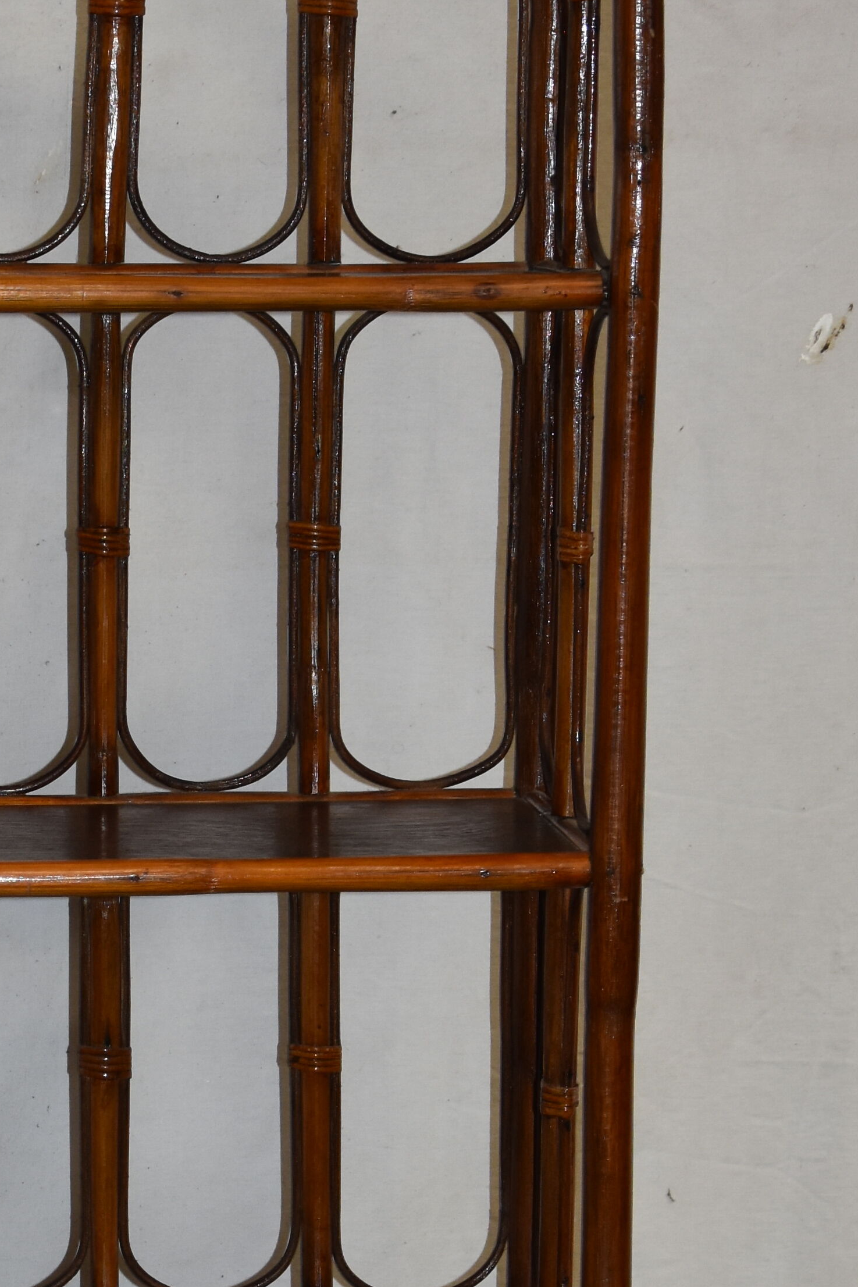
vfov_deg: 14.3
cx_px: -83
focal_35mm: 142
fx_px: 5090
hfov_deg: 9.5
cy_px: 1125
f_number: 4.5
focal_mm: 35
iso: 450
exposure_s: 1/60
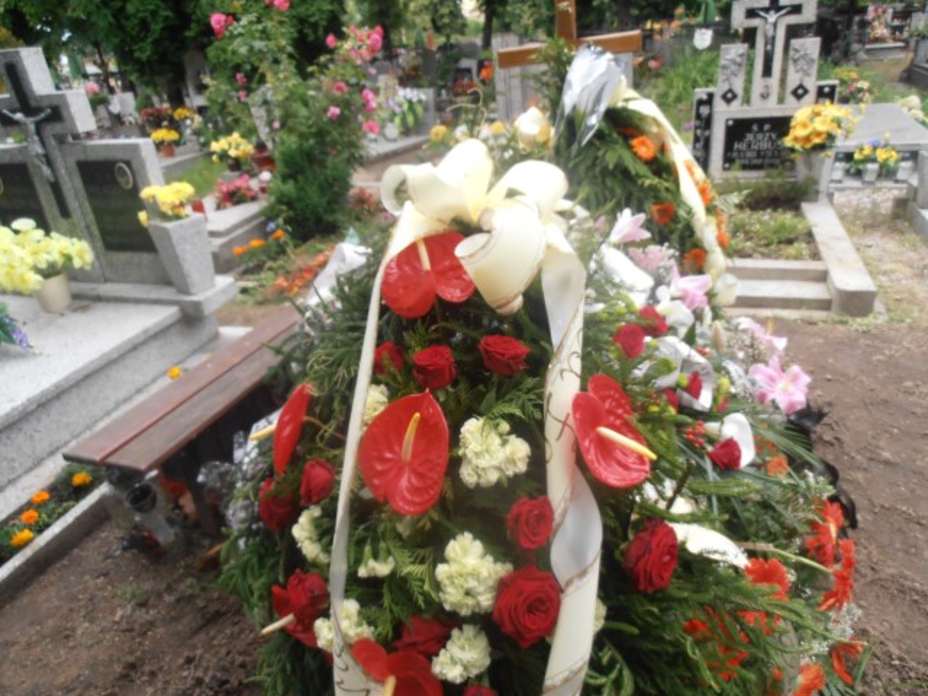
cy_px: 348
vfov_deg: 56.8
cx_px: 464
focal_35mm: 24
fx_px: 643
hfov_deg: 71.6
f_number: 3
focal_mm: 4.2
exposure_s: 1/200
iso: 80
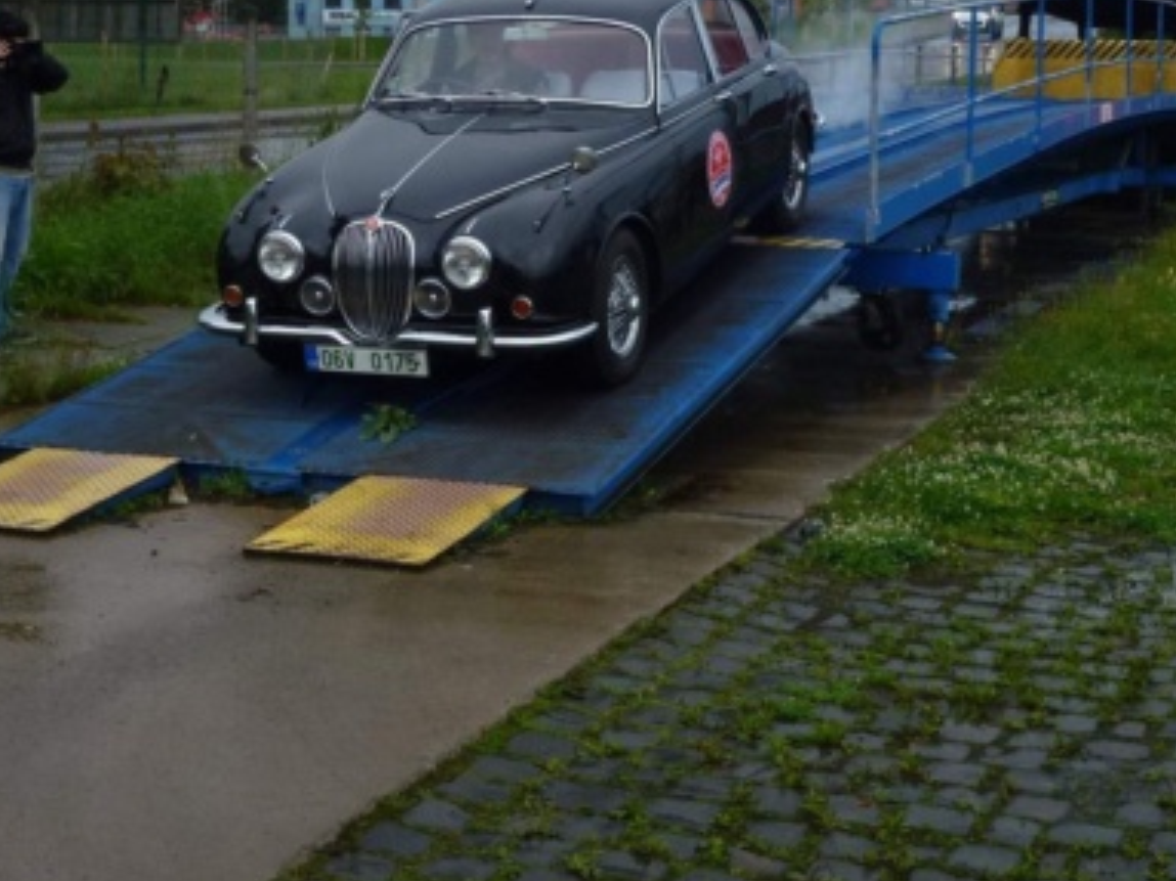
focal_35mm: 64
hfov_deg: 30.3
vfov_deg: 22.9
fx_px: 2174
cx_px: 629
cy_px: 336
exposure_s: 1/80
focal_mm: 8.7
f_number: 4.1
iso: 160
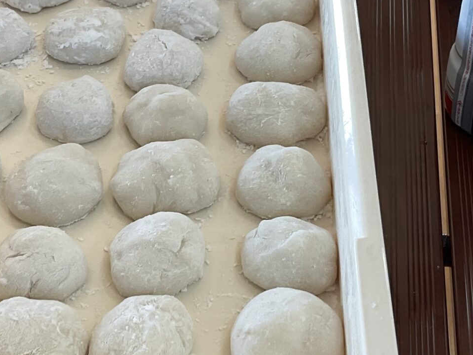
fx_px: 1066
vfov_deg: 18.9
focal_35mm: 78
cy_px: 154
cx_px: 205
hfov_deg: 25.0
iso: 64
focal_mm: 3
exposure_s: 1/60
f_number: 1.8
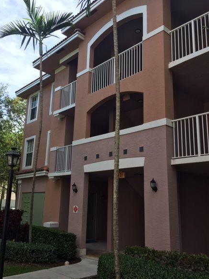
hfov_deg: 44.1
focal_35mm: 32
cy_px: 137
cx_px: 96
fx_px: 258
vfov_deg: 56.8
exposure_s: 1/659
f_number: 2.2
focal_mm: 4.15
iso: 32
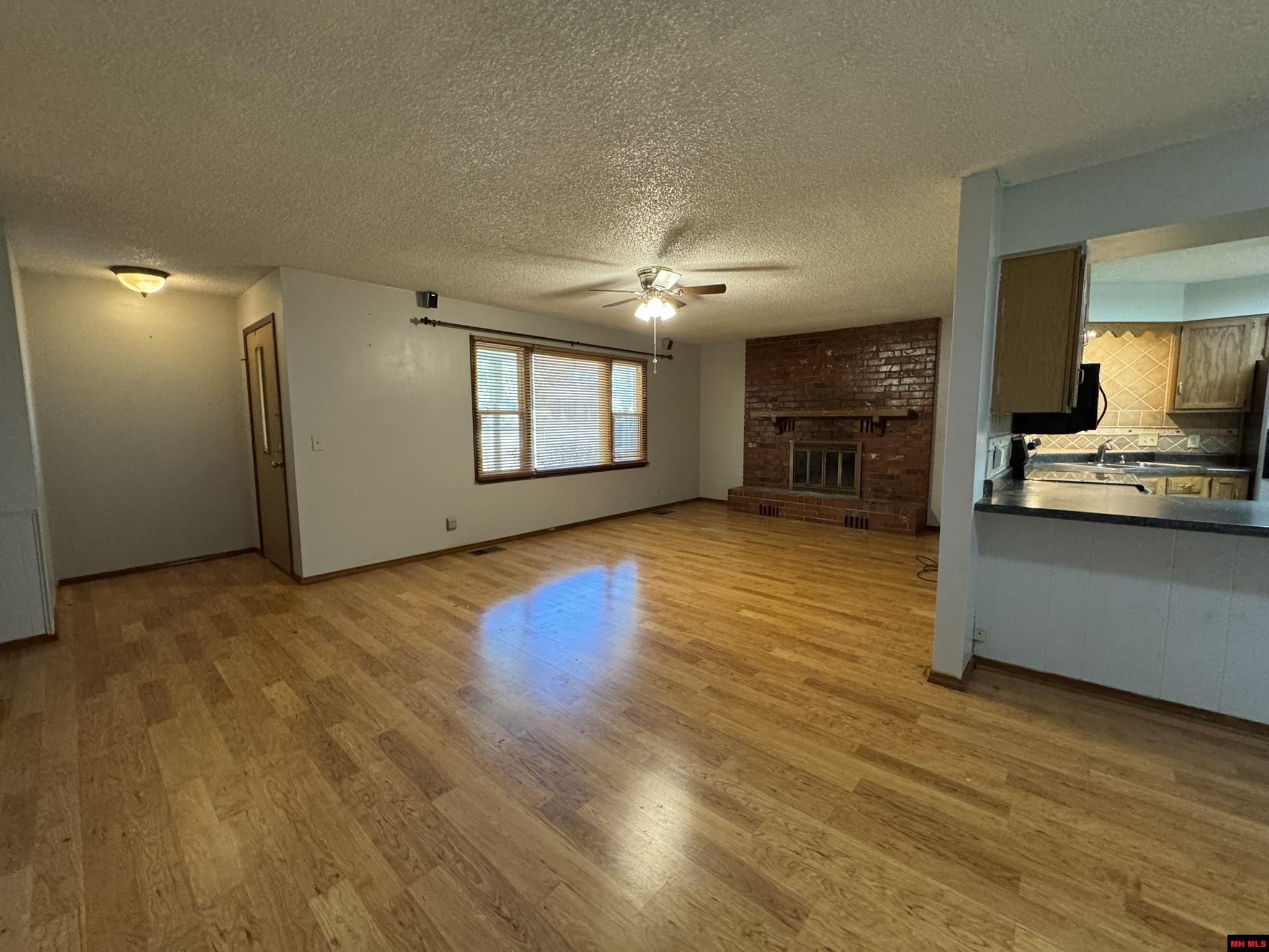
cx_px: 634
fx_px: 513
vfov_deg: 85.7
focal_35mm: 14
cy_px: 476
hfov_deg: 102.1
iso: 500
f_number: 2.2
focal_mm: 2.22
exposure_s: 1/60
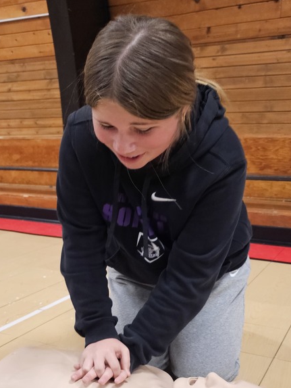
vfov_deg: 43.4
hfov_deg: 35.0
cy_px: 315
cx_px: 111
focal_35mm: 41
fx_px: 459
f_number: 1.7
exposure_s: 1/120
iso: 400
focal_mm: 6.3
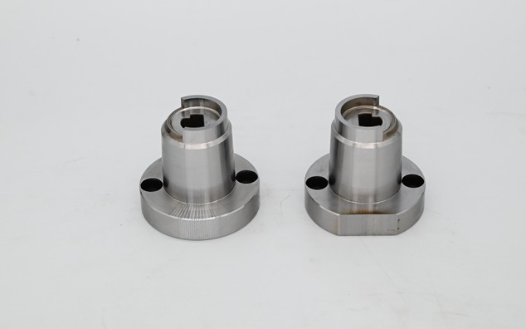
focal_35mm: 90
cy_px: 127
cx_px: 251
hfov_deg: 23.0
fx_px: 1290
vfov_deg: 14.5
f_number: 9
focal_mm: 70
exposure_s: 1/250
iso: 1000
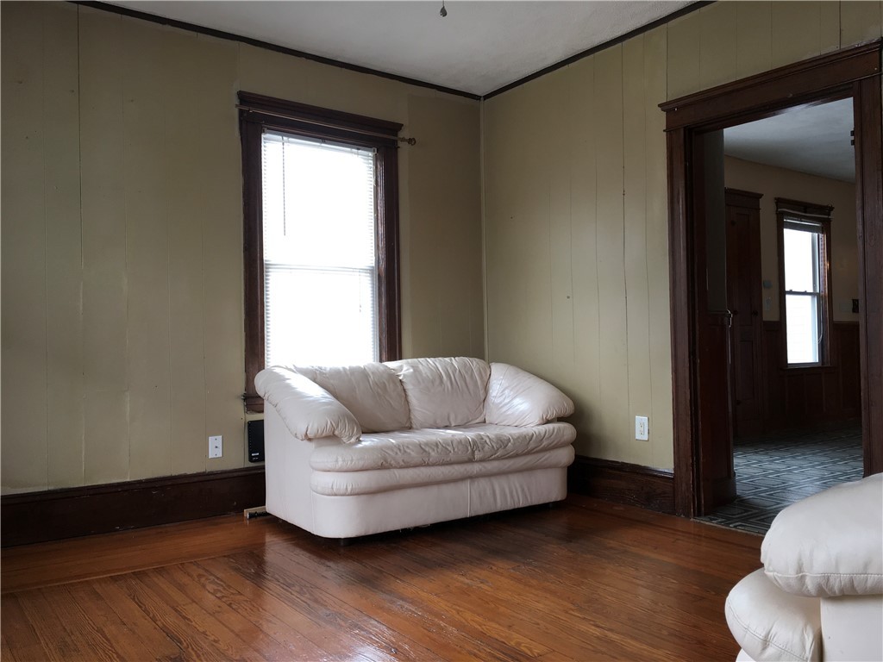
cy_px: 331
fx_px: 740
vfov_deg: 48.2
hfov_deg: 61.7
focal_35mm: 29
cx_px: 442
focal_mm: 4.15
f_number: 2.2
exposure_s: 1/30
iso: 32
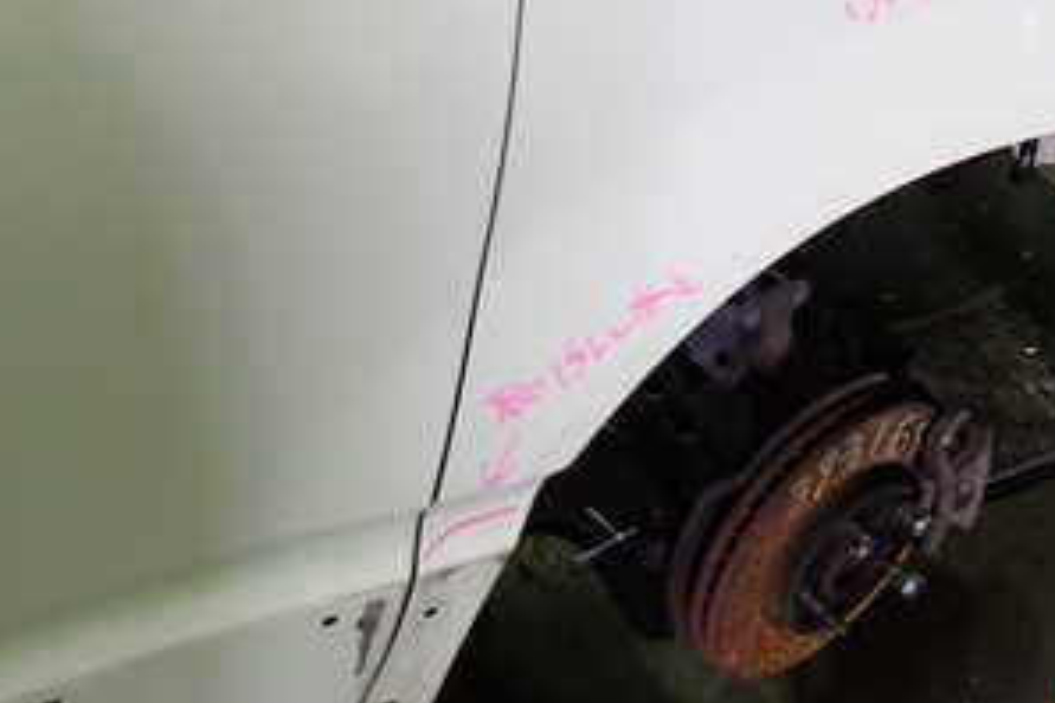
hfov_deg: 31.3
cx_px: 803
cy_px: -28
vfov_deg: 20.7
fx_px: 1846
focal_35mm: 63
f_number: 2.3
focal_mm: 5.4
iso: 200
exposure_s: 1/30
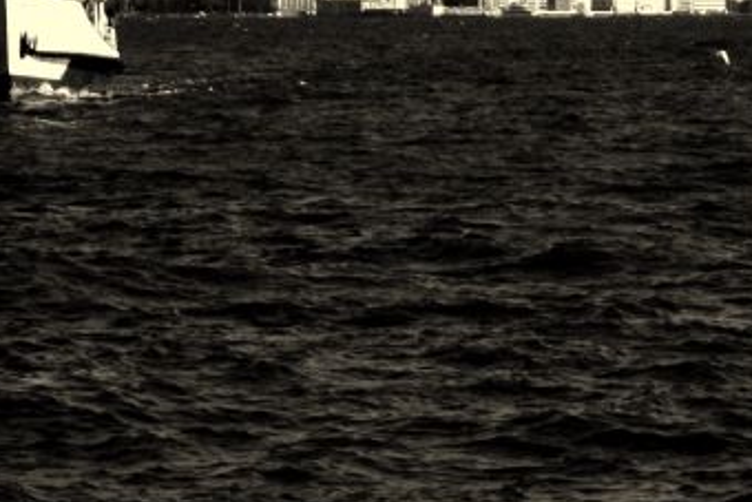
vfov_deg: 5.5
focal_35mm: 249
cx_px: 495
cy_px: 147
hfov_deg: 8.3
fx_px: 5193
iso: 400
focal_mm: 55
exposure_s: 1/4000
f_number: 5.6
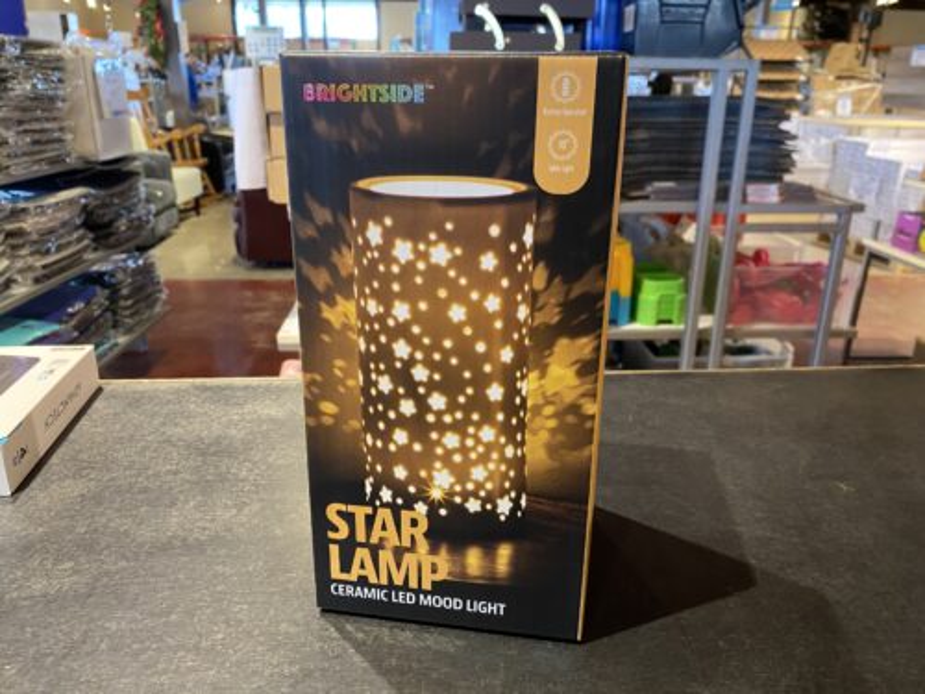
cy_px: 347
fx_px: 695
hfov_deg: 67.3
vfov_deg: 53.1
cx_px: 462
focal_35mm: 26
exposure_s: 1/60
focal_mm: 4.25
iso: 500
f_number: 1.8
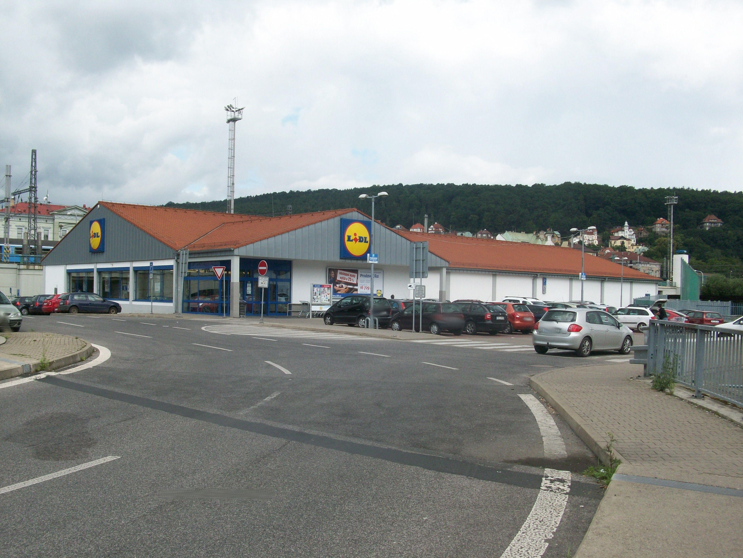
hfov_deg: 54.0
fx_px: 730
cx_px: 372
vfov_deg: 41.8
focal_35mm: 34
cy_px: 279
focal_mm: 5.7
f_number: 5.5
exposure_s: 1/233
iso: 64
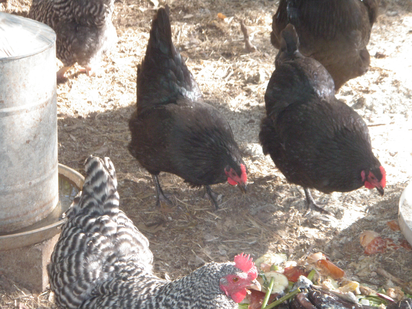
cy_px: 154
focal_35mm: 114
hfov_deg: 17.3
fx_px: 1357
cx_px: 206
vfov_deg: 13.0
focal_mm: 20.1
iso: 200
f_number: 5
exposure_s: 1/100
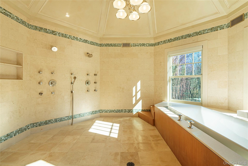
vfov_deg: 73.8
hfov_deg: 96.7
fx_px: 110
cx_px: 124
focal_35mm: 16
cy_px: 83
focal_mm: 16
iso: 200
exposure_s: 1/160
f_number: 9
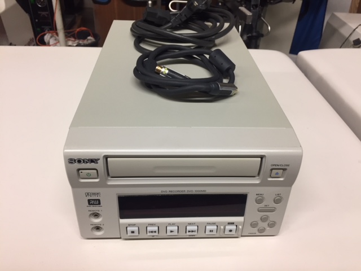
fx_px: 302
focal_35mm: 29
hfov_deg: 61.7
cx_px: 180
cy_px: 136
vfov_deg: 48.2
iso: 100
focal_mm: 4.15
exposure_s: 1/33
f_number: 2.2
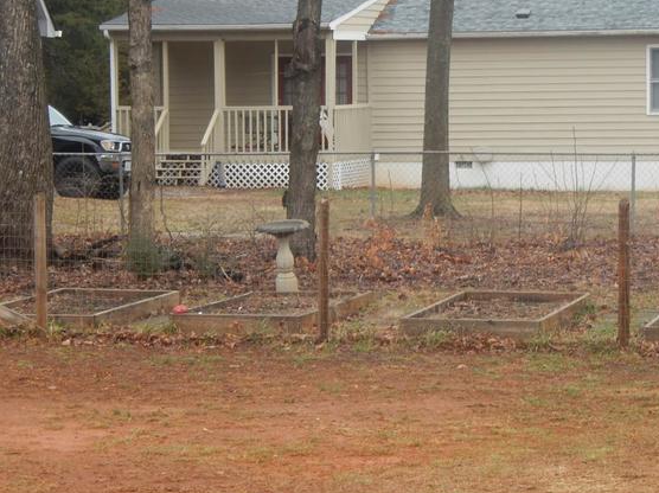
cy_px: 278
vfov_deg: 9.1
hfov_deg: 12.1
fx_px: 3100
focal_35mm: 163
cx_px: 420
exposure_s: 1/30
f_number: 5.5
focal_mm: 21
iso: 125
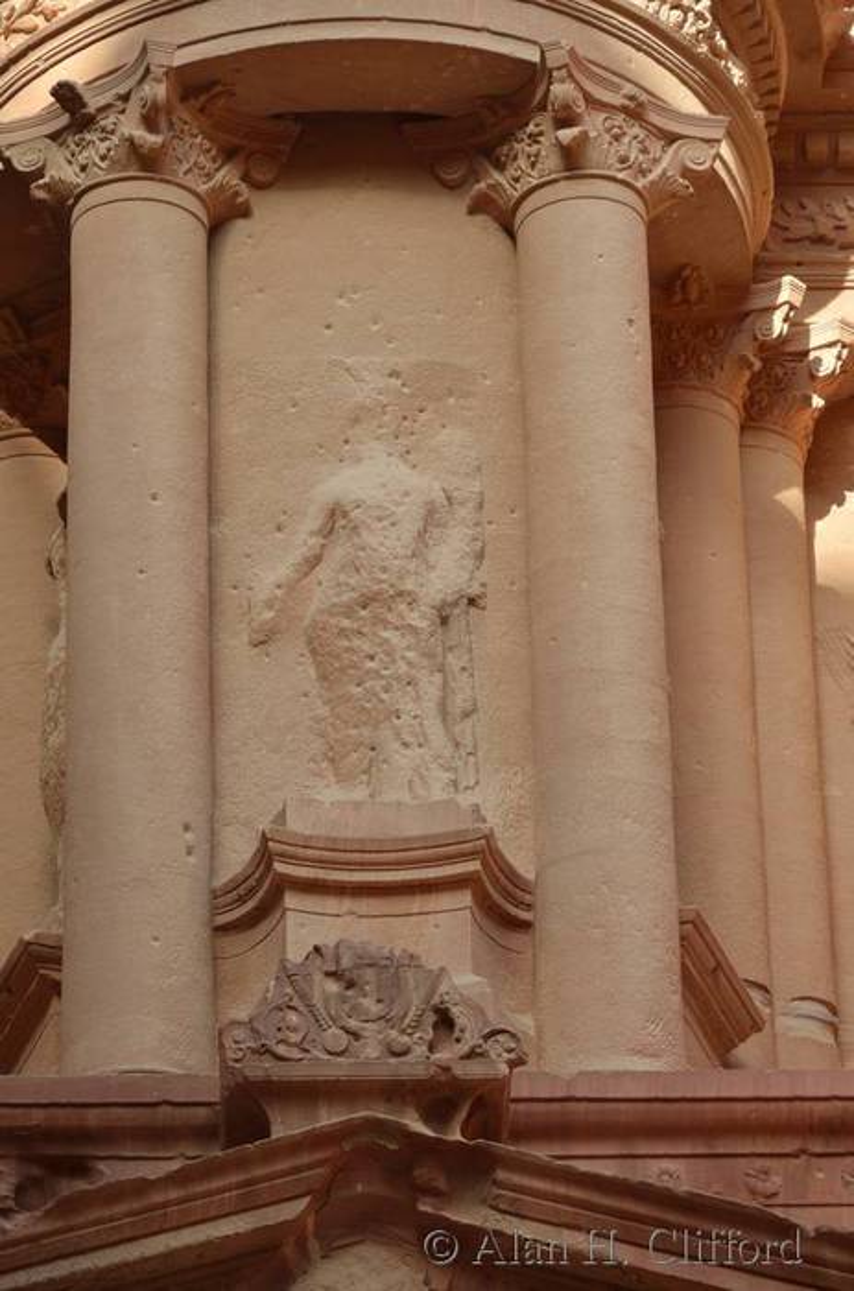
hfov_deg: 8.1
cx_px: 427
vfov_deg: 12.3
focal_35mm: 168
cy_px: 646
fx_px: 6010
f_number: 6.3
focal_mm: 112
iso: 125
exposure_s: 1/250
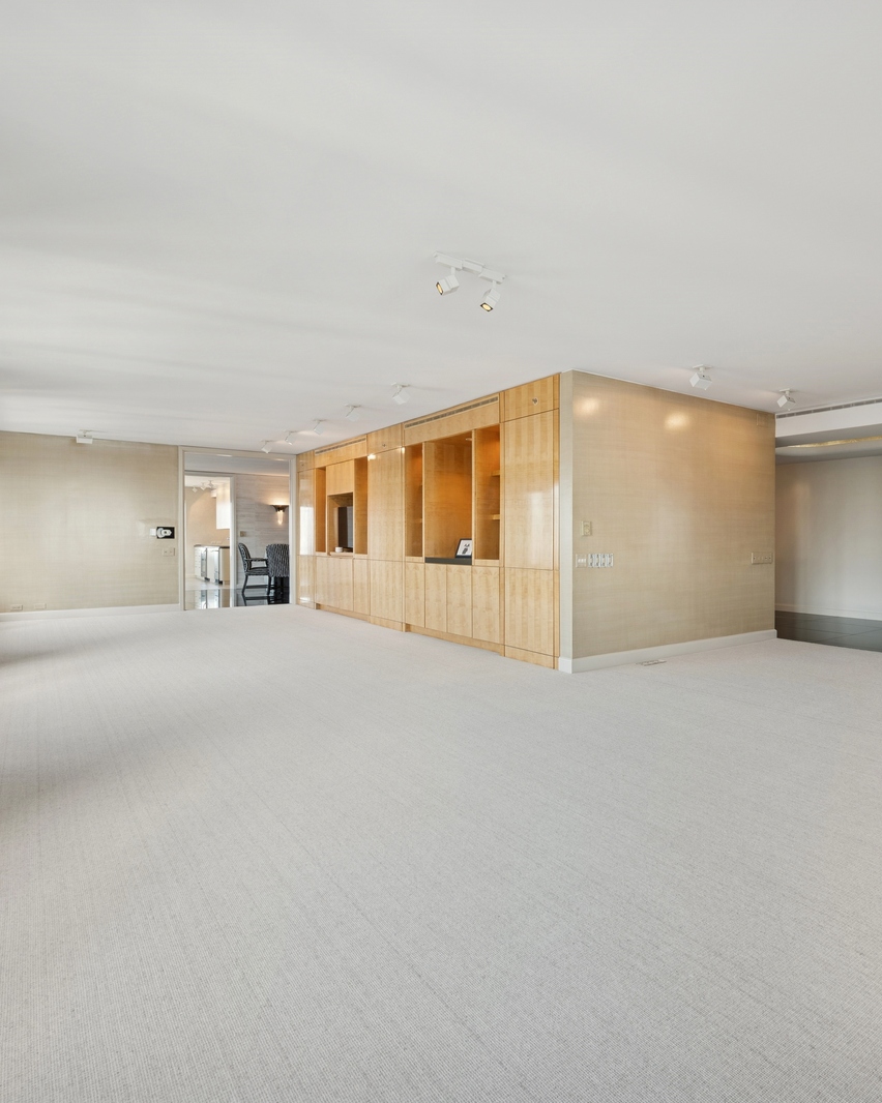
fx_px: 653
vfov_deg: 80.4
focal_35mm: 20
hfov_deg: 64.7
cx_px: 641
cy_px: 550
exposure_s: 1/8
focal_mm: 14
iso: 100
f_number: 10
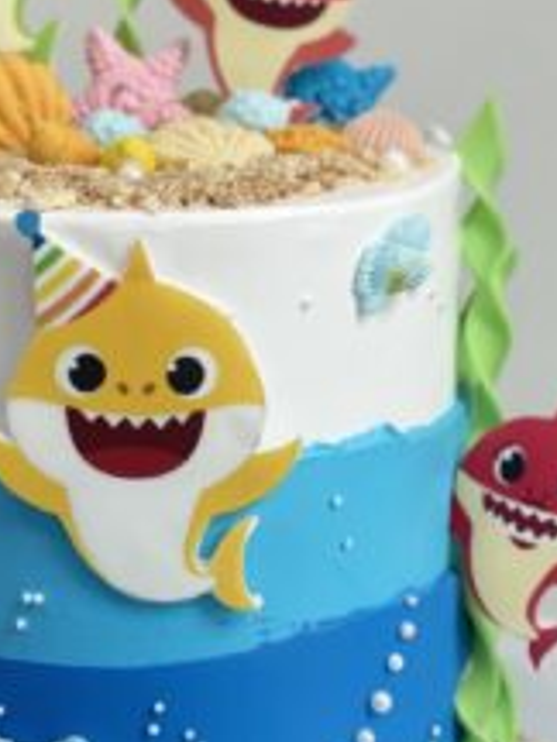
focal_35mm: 158
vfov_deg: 12.5
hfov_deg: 9.4
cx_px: 127
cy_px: 304
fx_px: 3390
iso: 100
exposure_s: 1/100
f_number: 2.2
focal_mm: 7.5
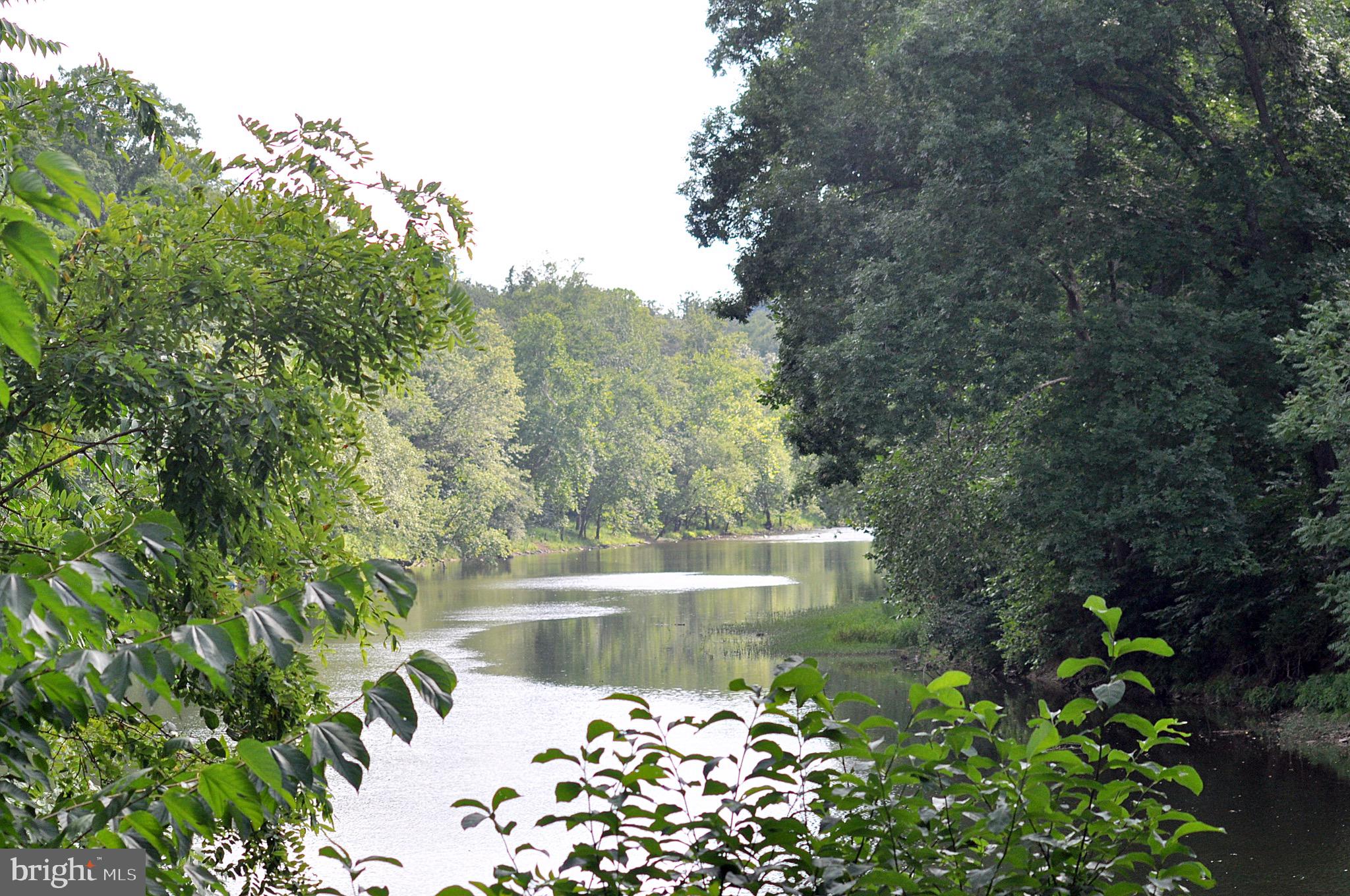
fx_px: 3932
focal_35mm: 105
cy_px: 448
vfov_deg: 13.0
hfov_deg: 19.5
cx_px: 675
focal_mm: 70
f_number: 5.6
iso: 360
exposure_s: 1/500
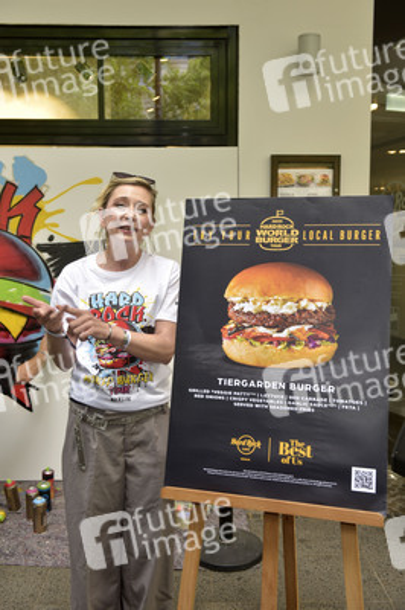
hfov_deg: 37.8
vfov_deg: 54.5
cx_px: 202
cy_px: 305
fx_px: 592
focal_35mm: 35
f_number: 4.5
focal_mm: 35
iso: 160
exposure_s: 1/60
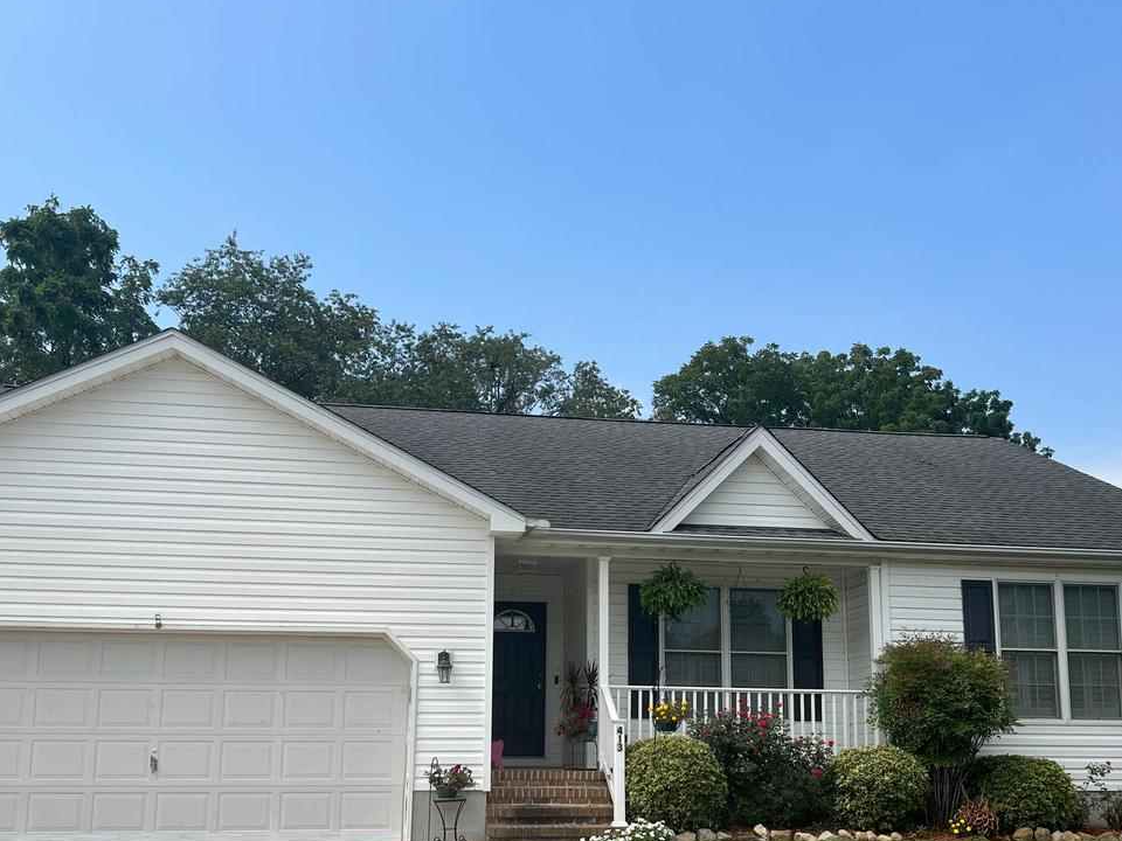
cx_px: 579
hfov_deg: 47.9
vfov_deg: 36.5
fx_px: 1264
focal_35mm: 39
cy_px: 544
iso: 50
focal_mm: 5.7
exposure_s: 1/5076
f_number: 1.5
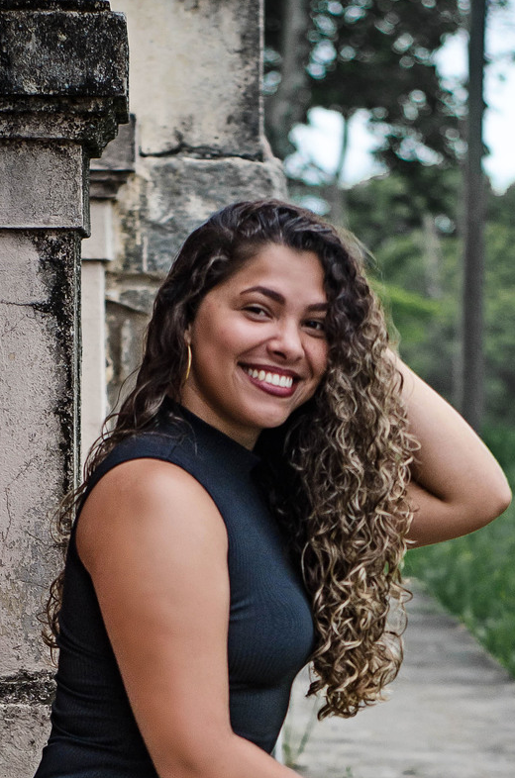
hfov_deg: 7.9
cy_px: 844
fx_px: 3732
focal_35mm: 173
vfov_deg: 11.7
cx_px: 359
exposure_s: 1/800
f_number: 3.2
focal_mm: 50
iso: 100
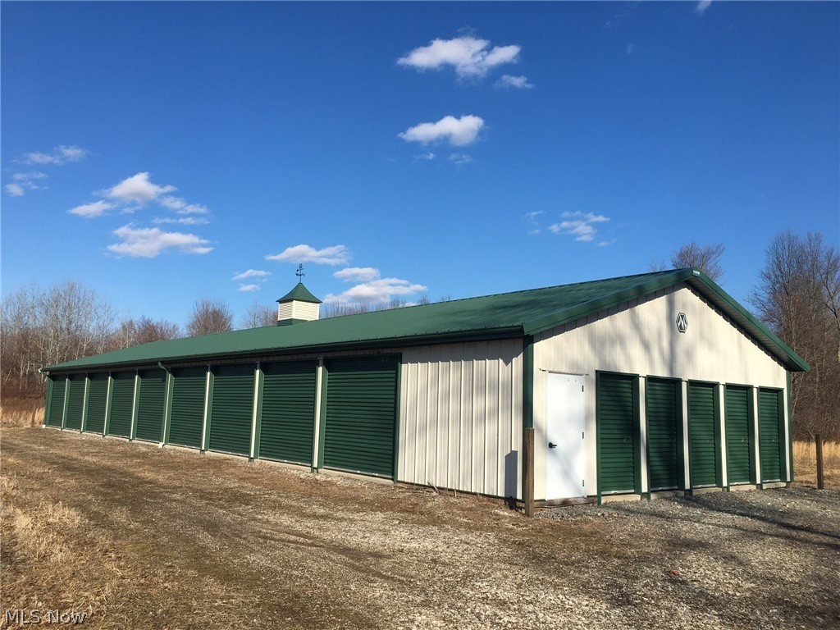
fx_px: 704
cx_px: 420
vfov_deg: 48.2
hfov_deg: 61.7
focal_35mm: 29
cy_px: 315
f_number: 2.2
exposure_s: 1/1832
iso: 25
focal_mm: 4.15
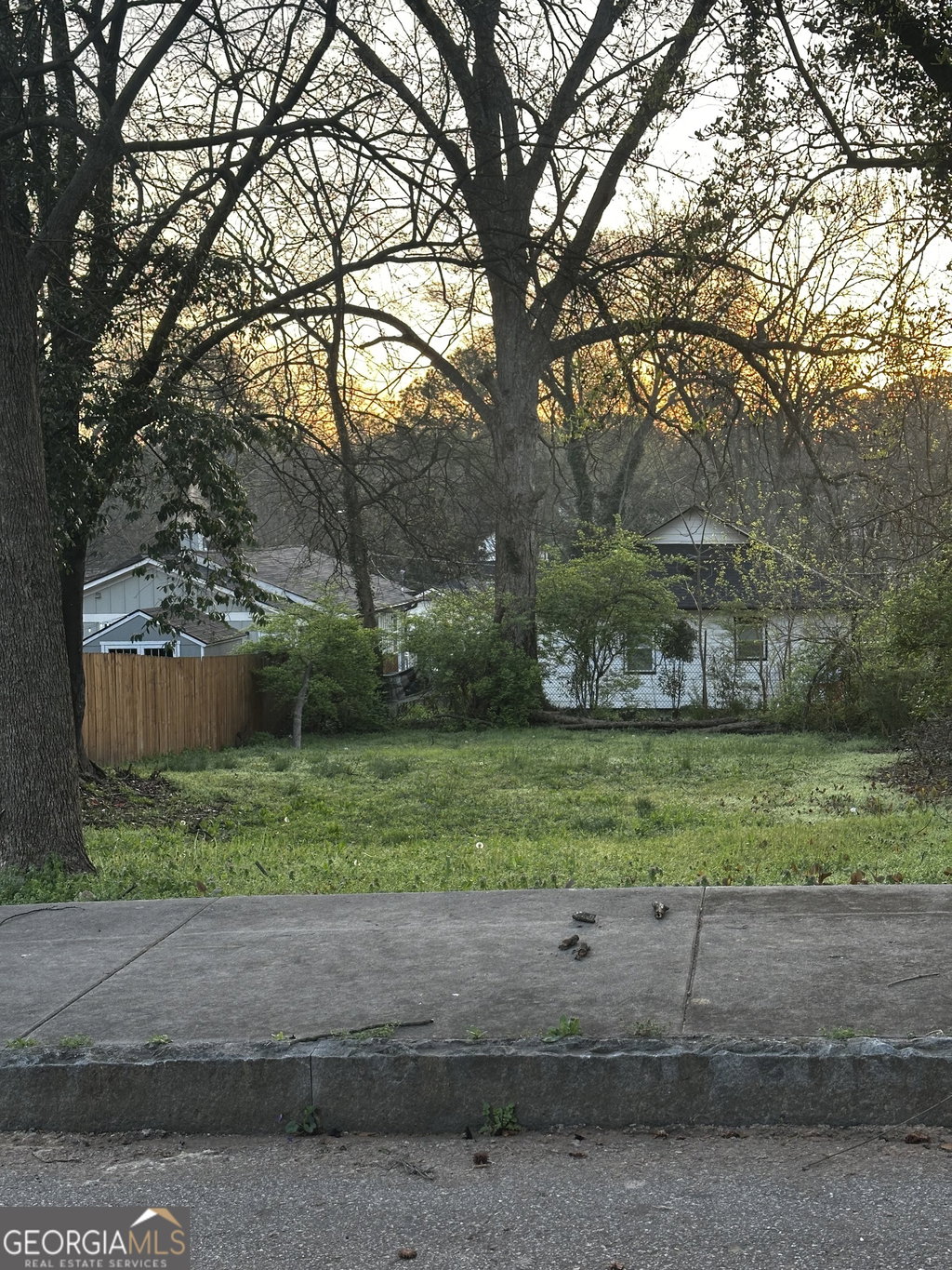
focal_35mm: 48
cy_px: 635
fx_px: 1760
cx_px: 476
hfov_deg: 30.3
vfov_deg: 39.7
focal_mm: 6.86
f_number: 1.78
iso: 64
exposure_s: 1/173
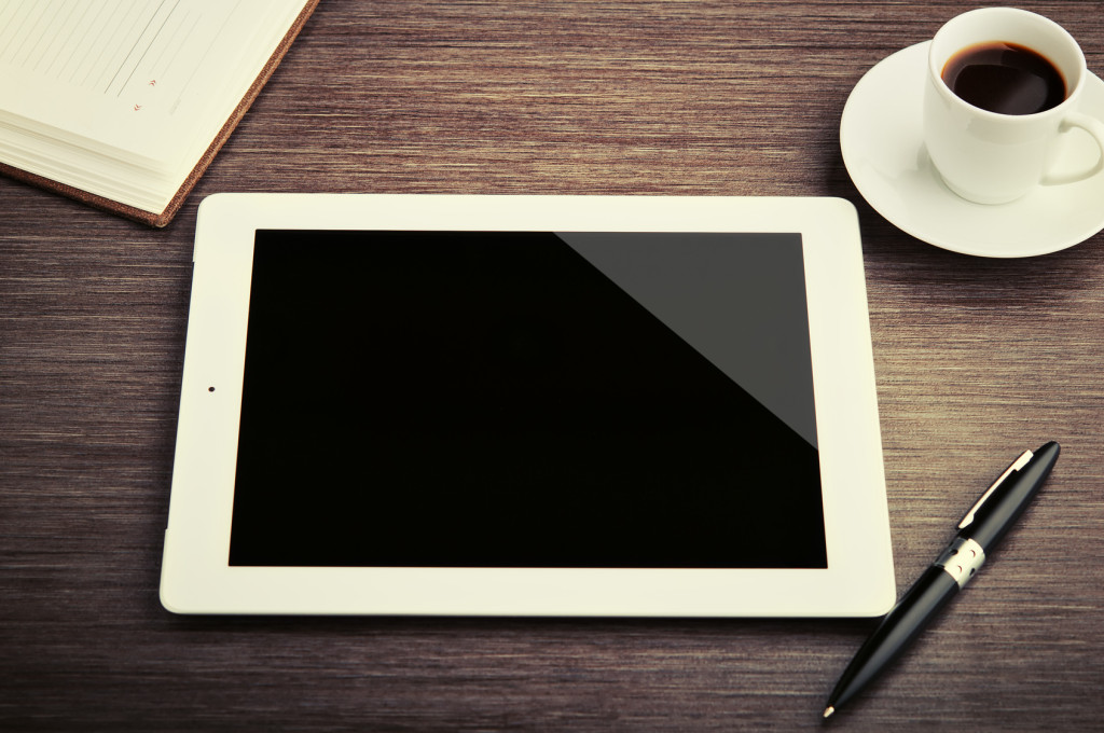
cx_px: 552
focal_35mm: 90
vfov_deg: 15.1
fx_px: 2756
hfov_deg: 22.6
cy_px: 366
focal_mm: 60
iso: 200
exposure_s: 1/160
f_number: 8
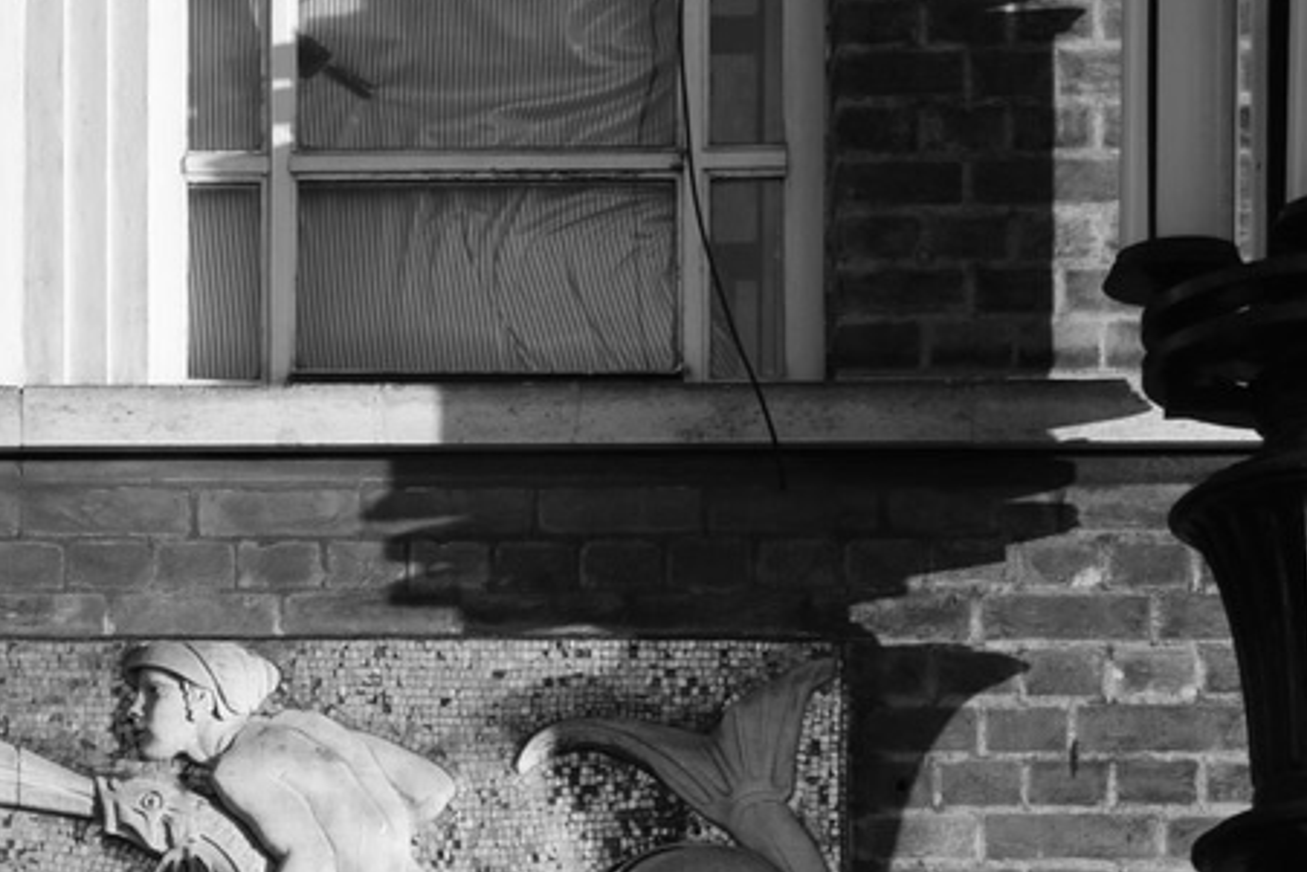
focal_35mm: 426
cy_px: 994
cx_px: -452
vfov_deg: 3.2
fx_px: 15470
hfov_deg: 4.8
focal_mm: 120
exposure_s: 1/250
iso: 220
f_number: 8
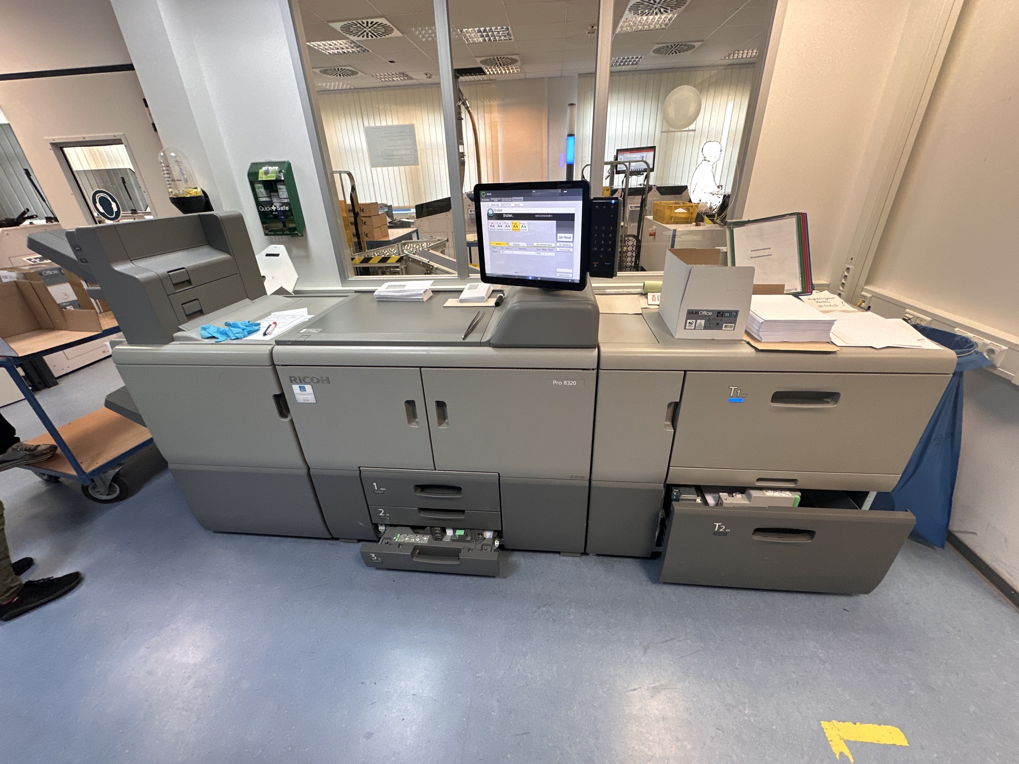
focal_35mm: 14
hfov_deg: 102.1
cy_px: 382
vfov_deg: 85.7
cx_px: 510
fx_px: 412
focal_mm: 2.22
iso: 200
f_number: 2.2
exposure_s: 1/100
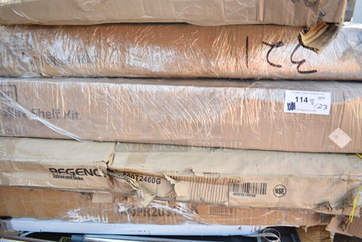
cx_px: 181
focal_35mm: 27
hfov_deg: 67.3
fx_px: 272
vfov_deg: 48.0
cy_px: 121
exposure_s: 1/50
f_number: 4.5
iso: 100
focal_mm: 18
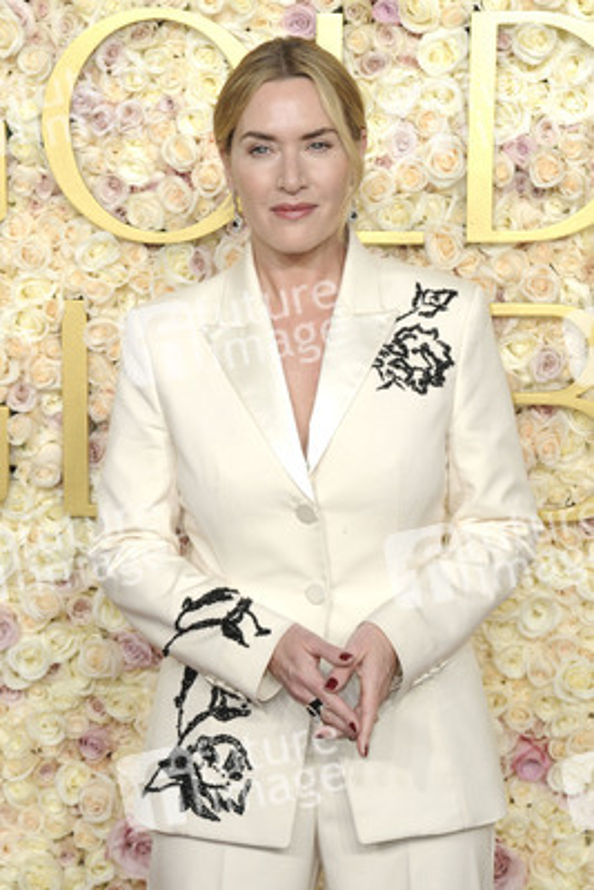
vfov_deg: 17.1
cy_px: 445
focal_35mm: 120
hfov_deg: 11.4
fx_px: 2967
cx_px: 297
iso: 1000
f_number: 14
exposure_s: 1/250
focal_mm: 120
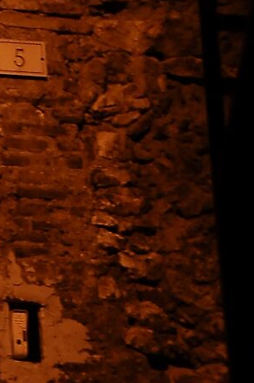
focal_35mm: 400
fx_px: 4240
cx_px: -115
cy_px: -212
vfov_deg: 5.1
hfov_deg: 3.4
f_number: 2
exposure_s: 1/60
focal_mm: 50
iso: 500
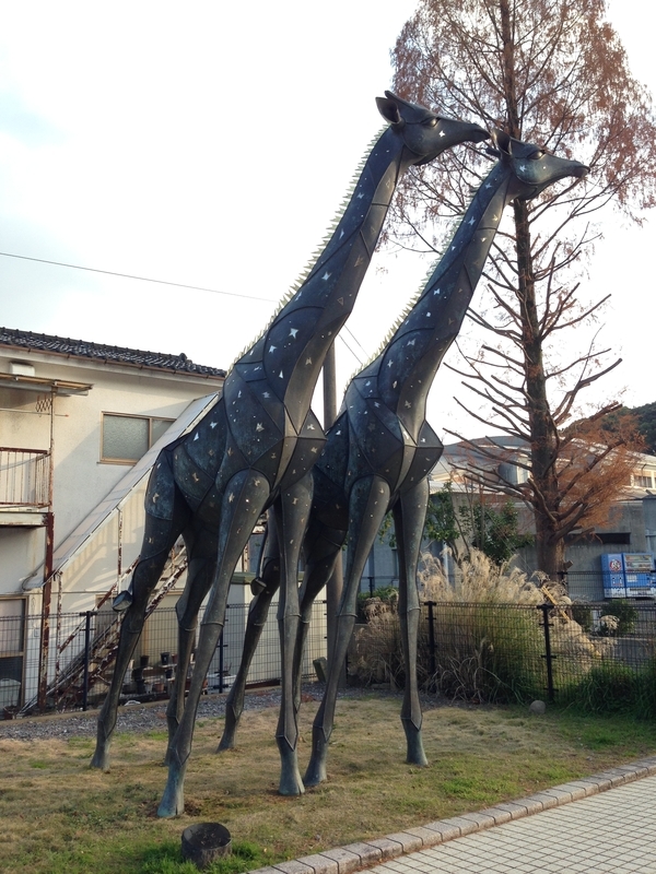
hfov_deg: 42.9
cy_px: 437
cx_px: 328
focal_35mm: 33
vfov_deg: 55.4
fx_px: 834
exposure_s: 1/276
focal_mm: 4.12
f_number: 2.4
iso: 50
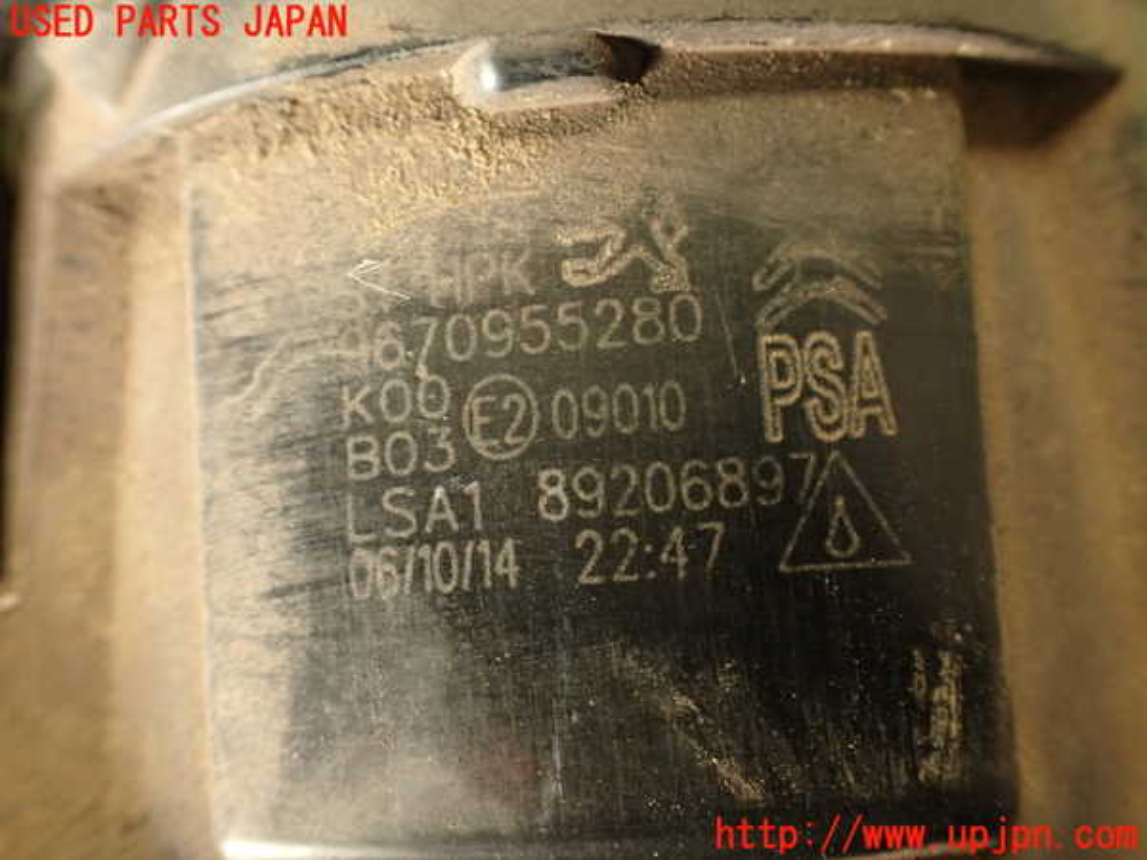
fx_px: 994
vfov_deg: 46.8
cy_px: 430
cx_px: 574
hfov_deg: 60.0
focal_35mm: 30
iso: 320
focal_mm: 5.4
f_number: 2.3
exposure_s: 1/30
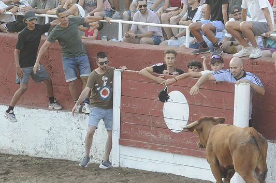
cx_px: 163
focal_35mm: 268
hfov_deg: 7.7
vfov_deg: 5.1
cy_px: 55
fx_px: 2052
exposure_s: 1/320
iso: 1000
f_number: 4.5
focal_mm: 112
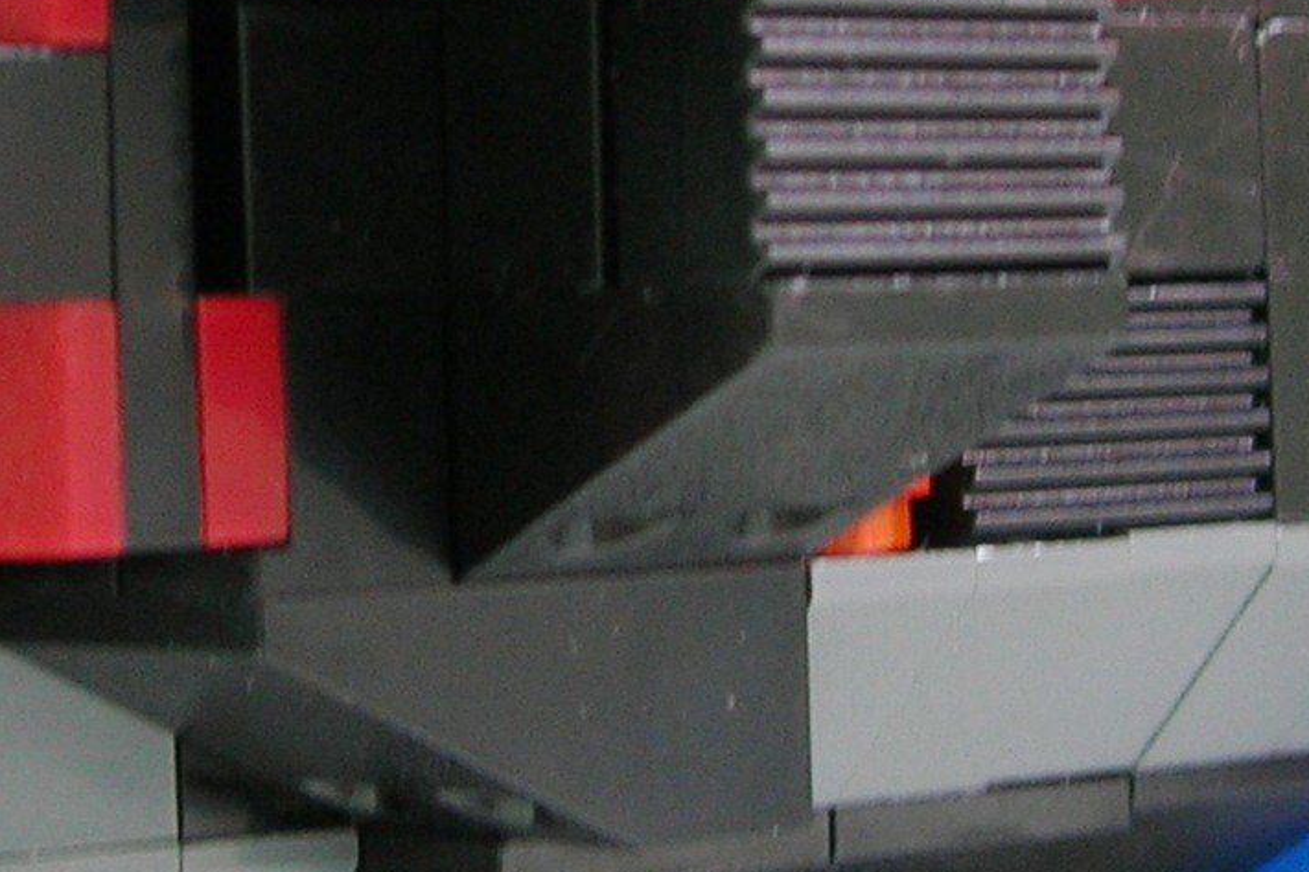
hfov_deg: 14.2
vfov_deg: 9.5
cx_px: 528
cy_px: 171
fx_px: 5236
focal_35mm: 144
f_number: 2.8
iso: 64
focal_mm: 7.8
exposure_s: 1/5.3
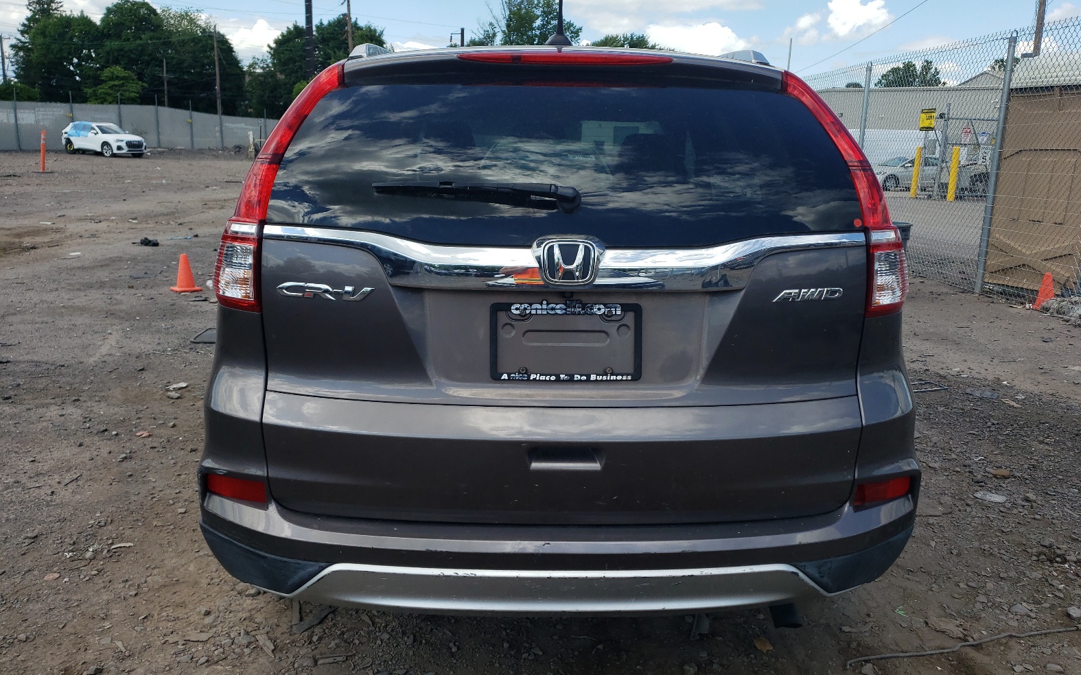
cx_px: 547
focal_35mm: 28
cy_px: 348
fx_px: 825
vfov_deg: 44.5
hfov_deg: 66.5
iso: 50
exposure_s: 1/2000
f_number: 1.5
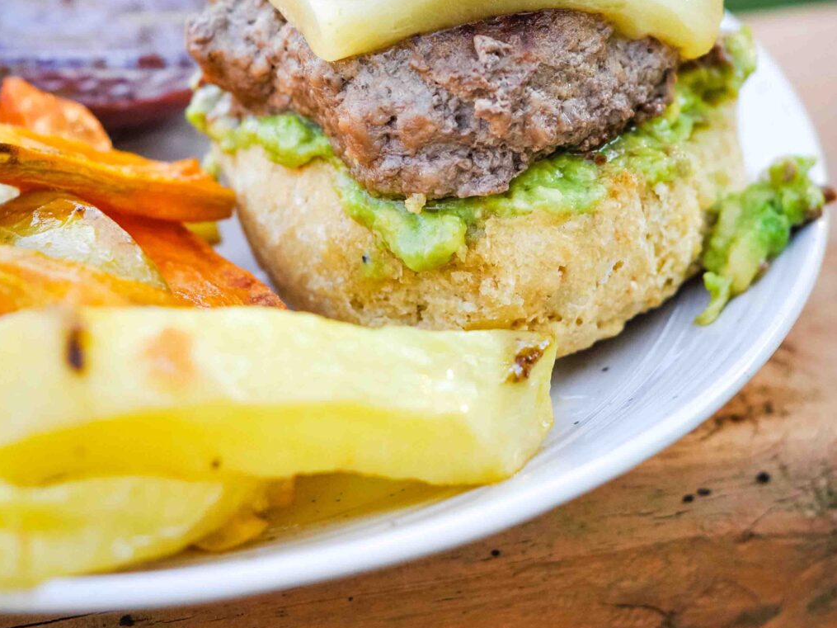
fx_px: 2635
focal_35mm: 109
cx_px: 417
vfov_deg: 13.5
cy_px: 53
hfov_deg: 18.0
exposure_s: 1/320
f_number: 4
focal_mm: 50
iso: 320
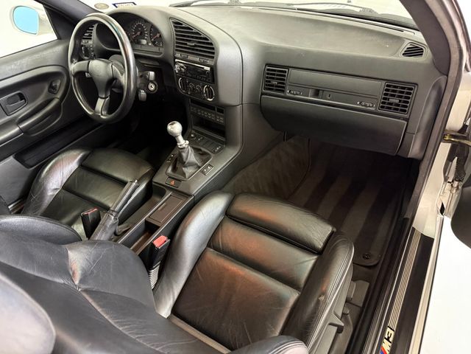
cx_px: 236
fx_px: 327
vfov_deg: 56.8
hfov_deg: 71.6
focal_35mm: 24
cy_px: 177
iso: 800
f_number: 1.78
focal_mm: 6.76
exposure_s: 1/30
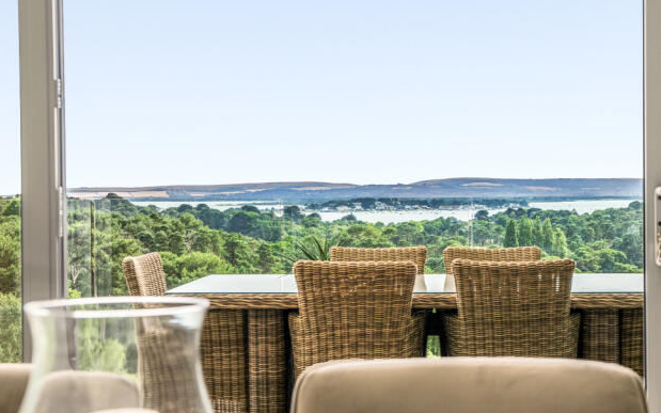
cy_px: 207
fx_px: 1063
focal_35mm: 59
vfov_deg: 22.0
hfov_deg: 34.4
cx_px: 408
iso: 200
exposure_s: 1/200
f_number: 5
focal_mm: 35
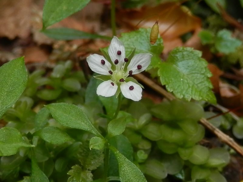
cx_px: 122
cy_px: 91
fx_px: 175
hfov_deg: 69.4
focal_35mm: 25
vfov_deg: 54.9
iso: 80
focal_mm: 4.5
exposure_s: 1/125
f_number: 3
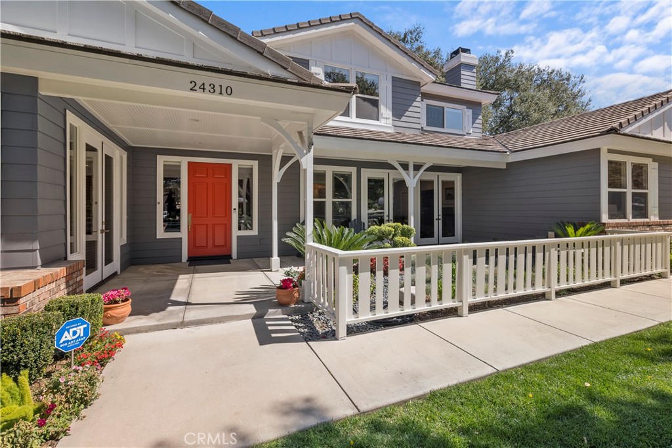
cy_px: 224
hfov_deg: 96.7
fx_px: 299
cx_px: 336
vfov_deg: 73.8
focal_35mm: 16
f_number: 6.3
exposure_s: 1/160
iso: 250
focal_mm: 16
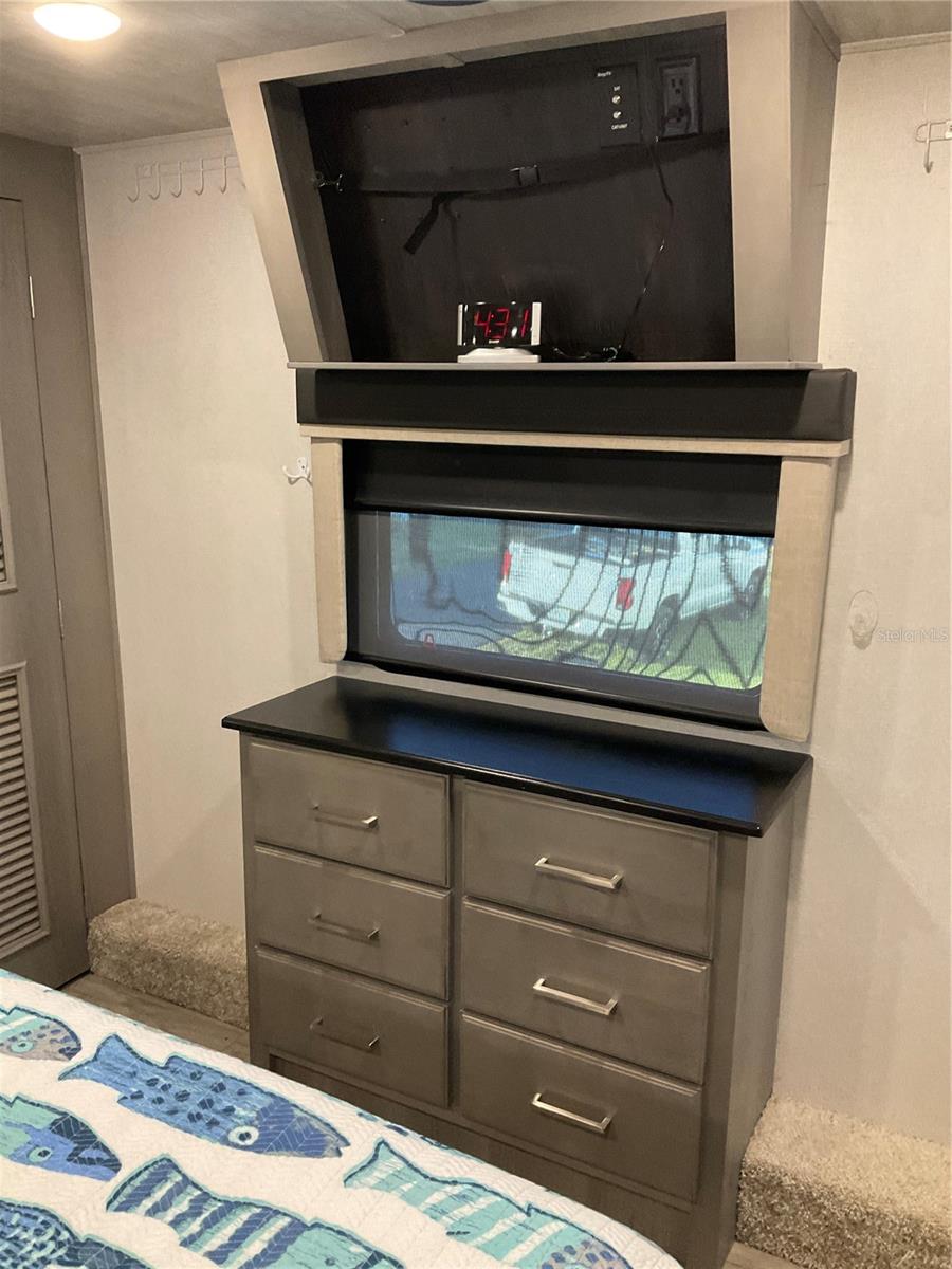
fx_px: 1063
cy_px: 634
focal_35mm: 29
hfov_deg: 48.2
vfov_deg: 61.7
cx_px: 476
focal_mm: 3
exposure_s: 1/60
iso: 250
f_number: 1.8
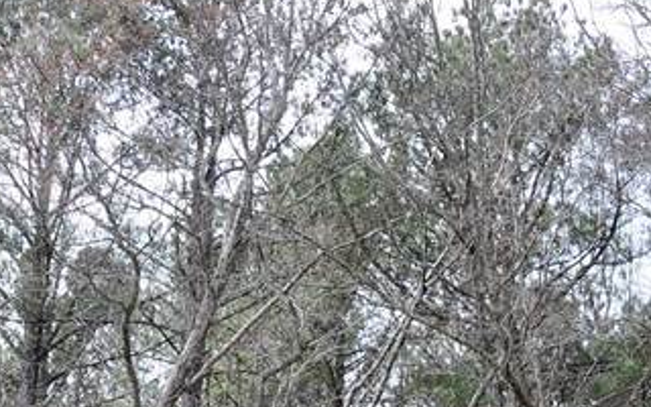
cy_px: 771
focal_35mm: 110
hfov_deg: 18.6
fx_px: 1952
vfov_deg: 11.0
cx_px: 594
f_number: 7.1
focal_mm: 18
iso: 200
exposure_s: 1/200
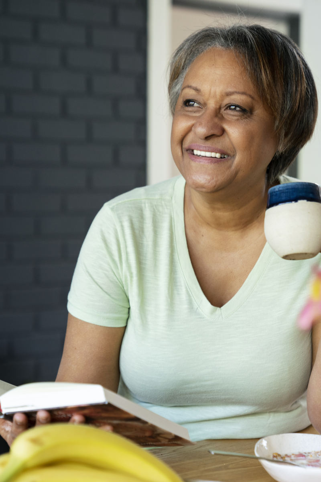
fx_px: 829
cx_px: 160
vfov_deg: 32.4
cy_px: 241
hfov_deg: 21.9
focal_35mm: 62
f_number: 3.2
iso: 640
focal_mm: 62
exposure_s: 1/160
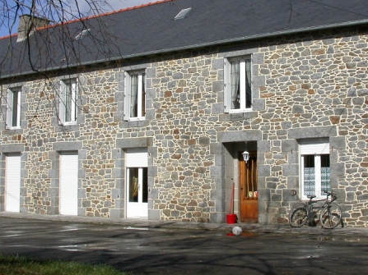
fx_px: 616
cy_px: 104
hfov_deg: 33.2
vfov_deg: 25.2
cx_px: 207
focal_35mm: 58
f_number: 7.5
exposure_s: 1/607
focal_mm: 7.85
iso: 100
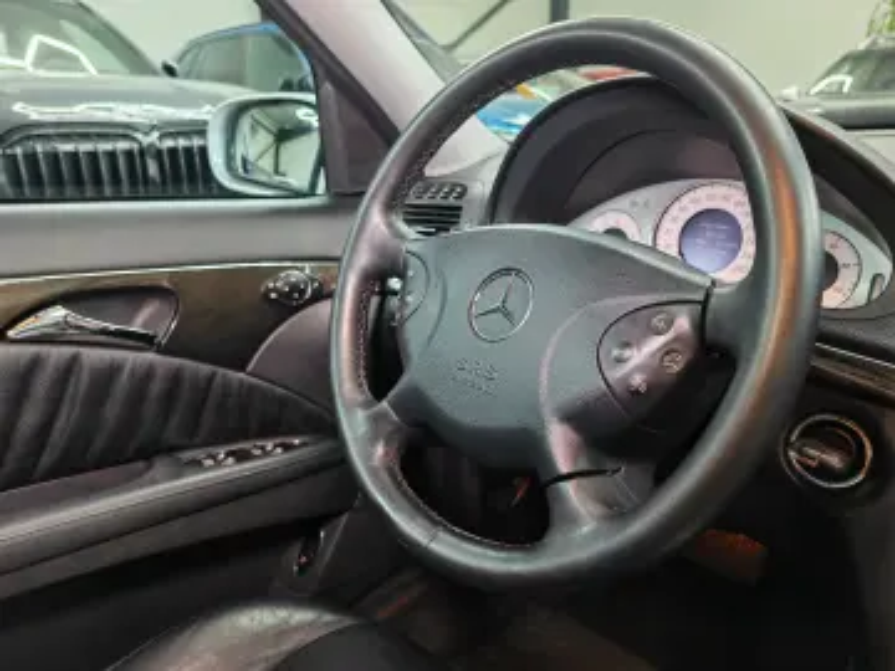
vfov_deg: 53.1
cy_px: 336
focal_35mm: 26
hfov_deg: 67.3
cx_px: 448
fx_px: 672
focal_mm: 5.4
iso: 400
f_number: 1.6
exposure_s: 1/50
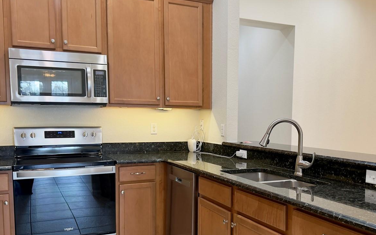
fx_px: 359
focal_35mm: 35
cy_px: 149
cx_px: 210
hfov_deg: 55.2
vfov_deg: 36.0
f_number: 1.78
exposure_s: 1/60
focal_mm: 6.76
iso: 125
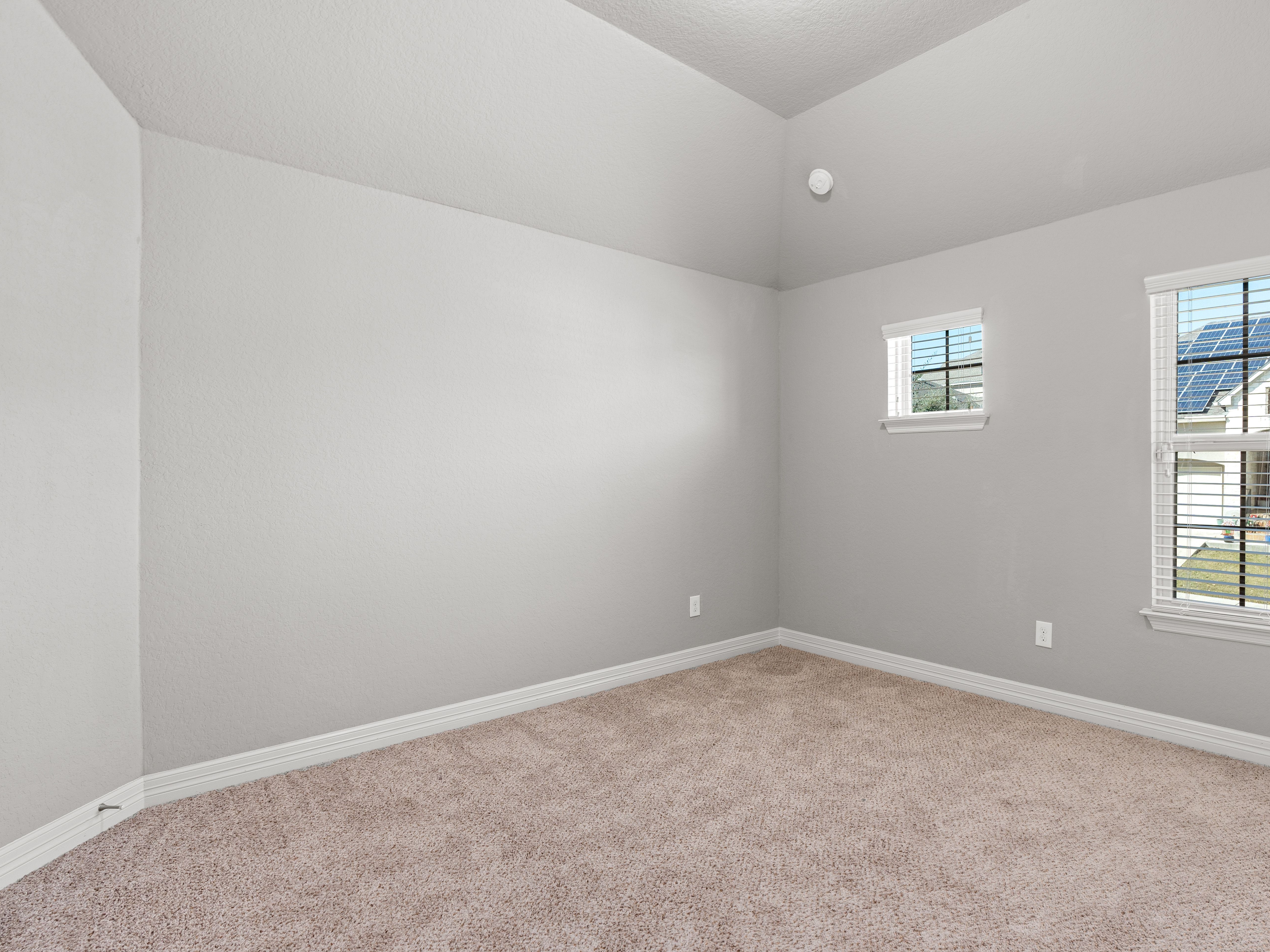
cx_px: 713
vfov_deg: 71.6
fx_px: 660
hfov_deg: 87.3
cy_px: 482
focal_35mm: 18
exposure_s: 1/1.25
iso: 320
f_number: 7.1
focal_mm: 16
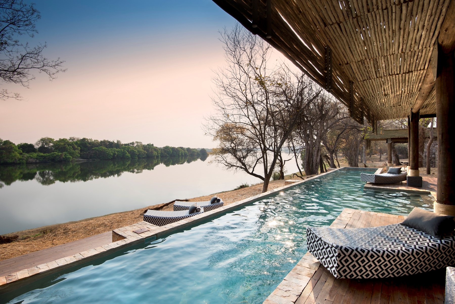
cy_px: 152
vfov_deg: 73.8
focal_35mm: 16
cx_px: 228
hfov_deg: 96.7
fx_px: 202
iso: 200
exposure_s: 1/250
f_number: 8
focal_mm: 16
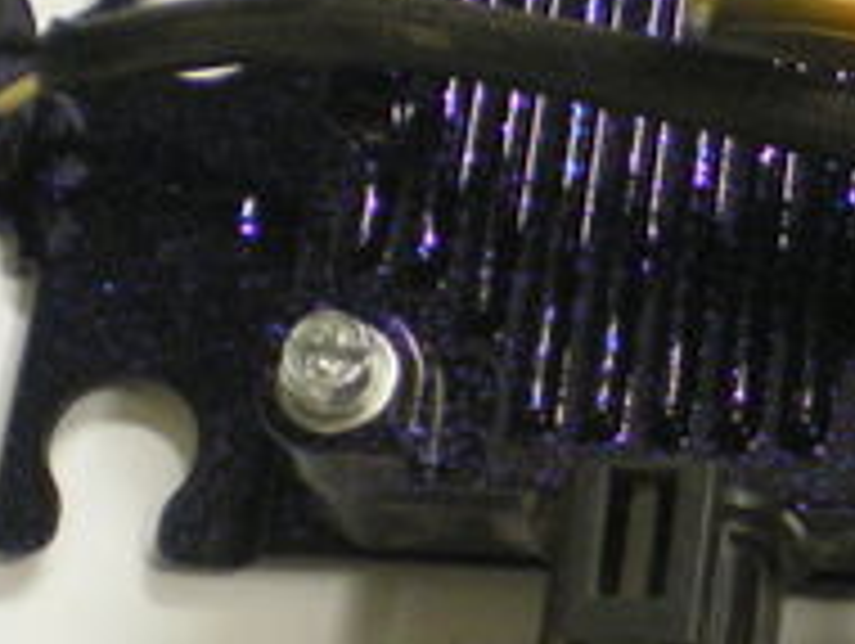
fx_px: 3166
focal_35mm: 128
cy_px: 396
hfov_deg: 15.3
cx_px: 666
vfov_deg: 11.6
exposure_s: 1/30
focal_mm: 6.3
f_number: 3.1
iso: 400
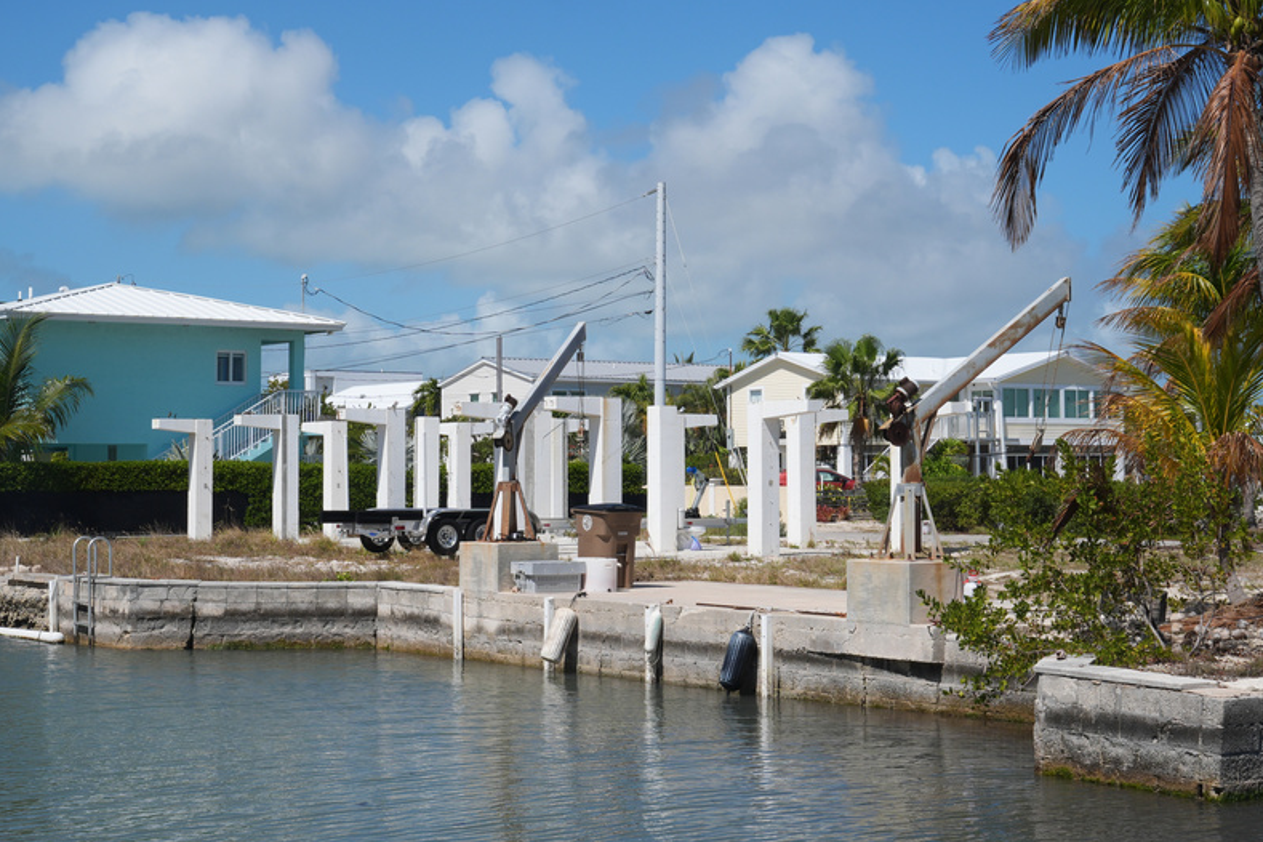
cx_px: 637
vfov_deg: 22.2
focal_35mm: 61
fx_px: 2140
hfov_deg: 32.9
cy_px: 300
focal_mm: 47
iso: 320
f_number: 18
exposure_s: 1/250
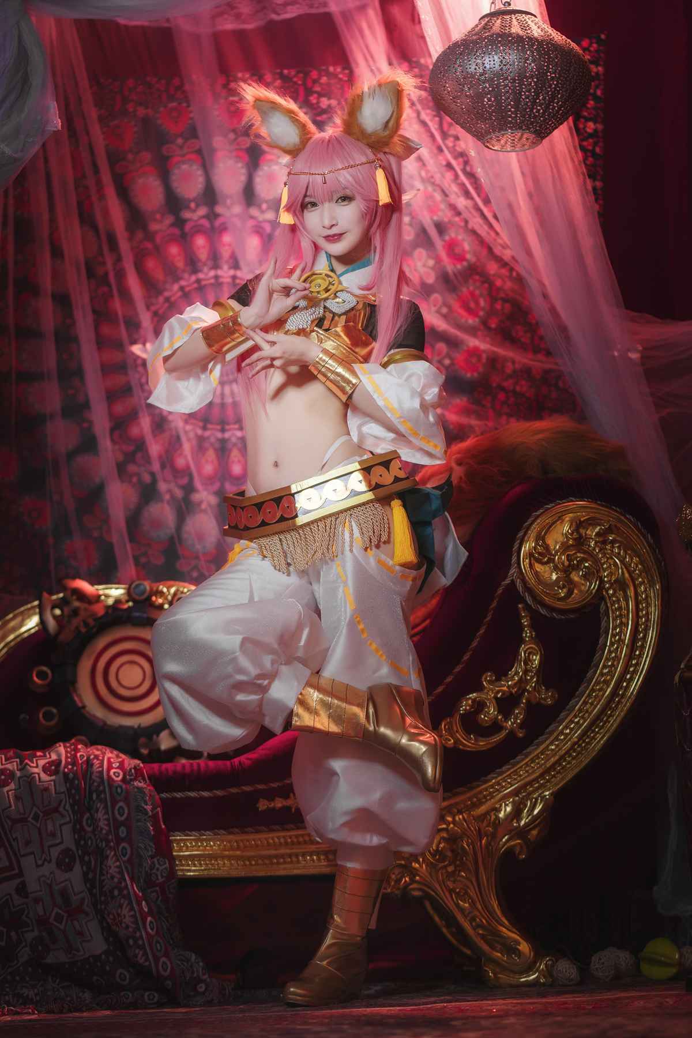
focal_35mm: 85
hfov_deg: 16.1
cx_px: 346
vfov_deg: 23.9
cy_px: 519
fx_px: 2451
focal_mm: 85
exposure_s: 1/200
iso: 500
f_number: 2.8
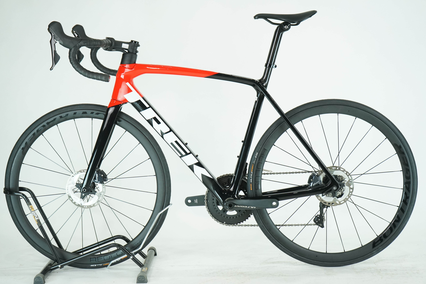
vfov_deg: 21.2
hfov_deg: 31.4
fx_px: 757
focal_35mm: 64
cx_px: 213
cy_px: 142
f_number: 5.6
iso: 1600
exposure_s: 1/200
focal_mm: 64
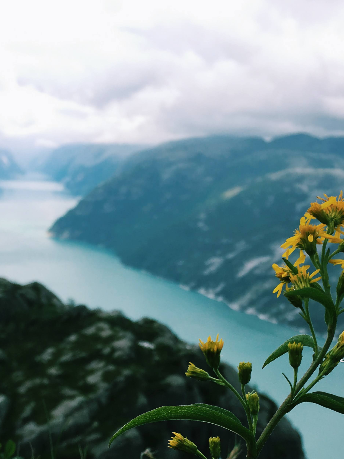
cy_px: 363
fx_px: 623
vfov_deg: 39.0
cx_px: 139
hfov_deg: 30.8
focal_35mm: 47
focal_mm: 4.15
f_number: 2.2
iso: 25
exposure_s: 1/450
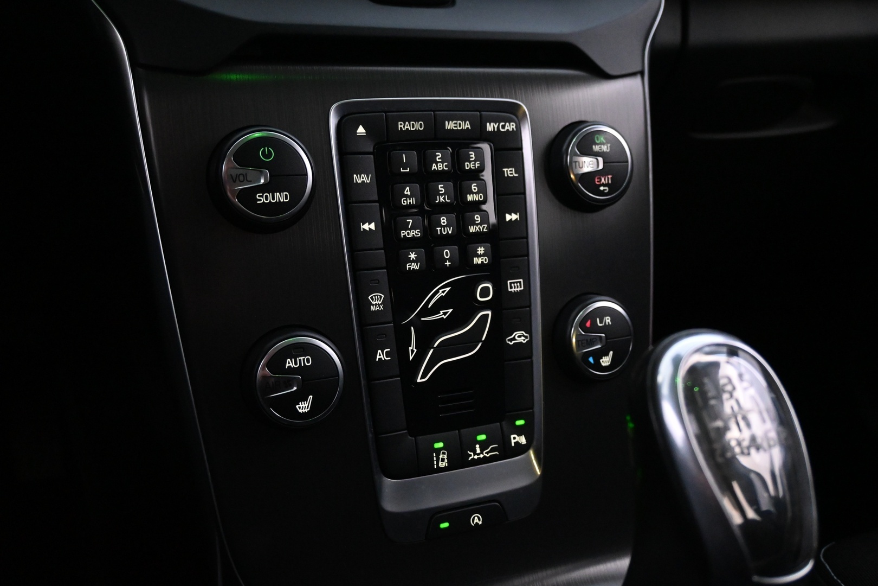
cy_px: 293
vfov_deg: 39.1
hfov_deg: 56.1
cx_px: 439
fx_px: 823
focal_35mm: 34
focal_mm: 22.5
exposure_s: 1/40
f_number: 4
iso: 5600
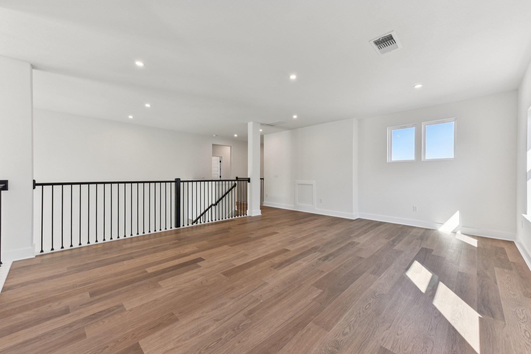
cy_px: 177
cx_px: 266
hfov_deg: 104.2
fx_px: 207
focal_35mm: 14
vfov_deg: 81.2
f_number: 8
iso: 400
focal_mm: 14
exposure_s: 1/80
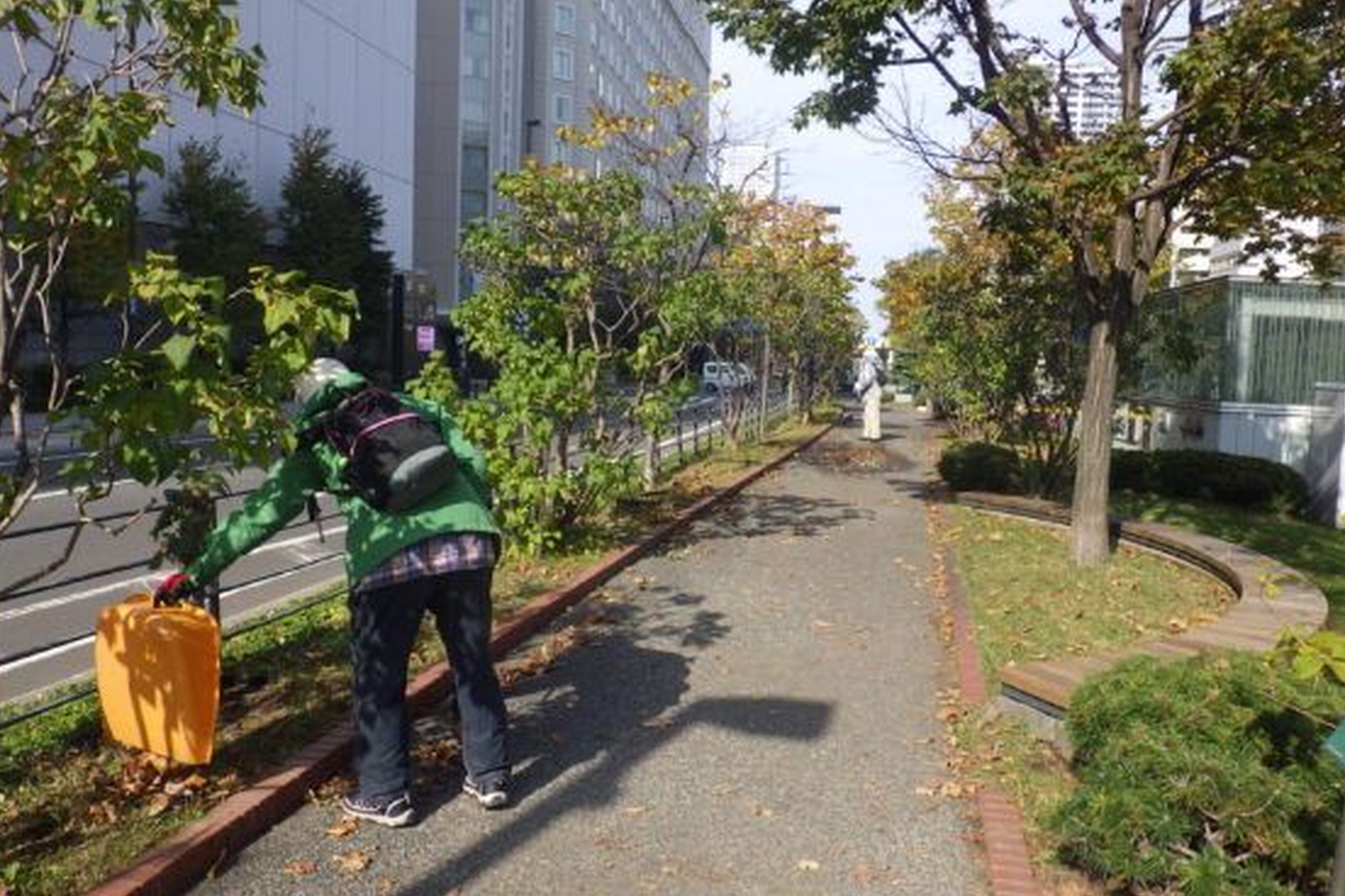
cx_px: 664
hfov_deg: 61.9
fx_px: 1121
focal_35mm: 30
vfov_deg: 43.6
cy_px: 481
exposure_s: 1/640
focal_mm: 5
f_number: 4.2
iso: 125
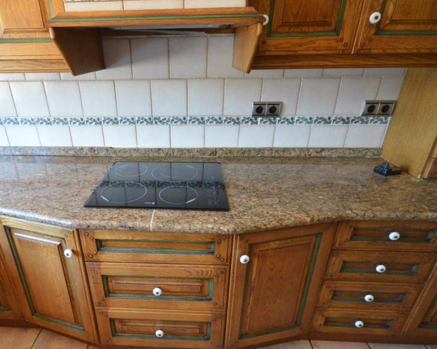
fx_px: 259
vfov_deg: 68.0
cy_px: 185
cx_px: 173
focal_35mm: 20
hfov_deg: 79.4
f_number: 4
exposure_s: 1/60
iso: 2500
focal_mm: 10
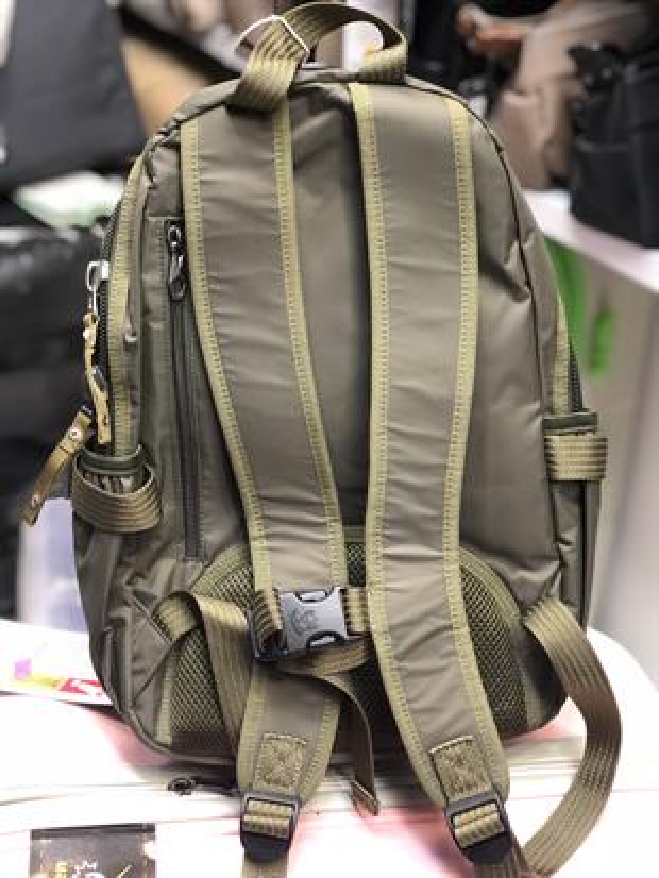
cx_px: 330
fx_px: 1446
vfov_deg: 33.8
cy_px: 439
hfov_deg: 25.7
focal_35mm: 57
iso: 100
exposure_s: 1/33
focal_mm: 6.6
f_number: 2.8
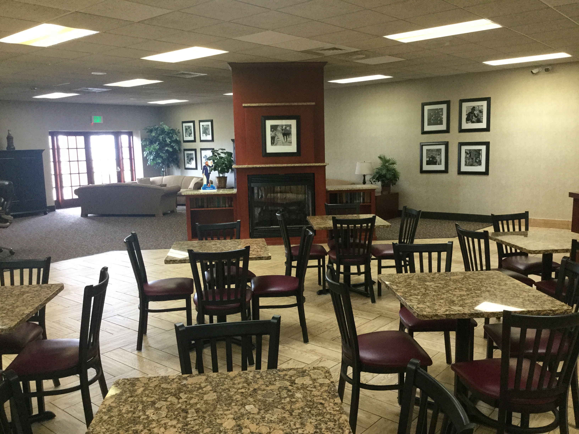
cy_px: 217
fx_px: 519
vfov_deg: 45.4
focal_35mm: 31
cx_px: 290
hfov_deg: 58.4
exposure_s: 1/30
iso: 100
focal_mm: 3.3
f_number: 2.4
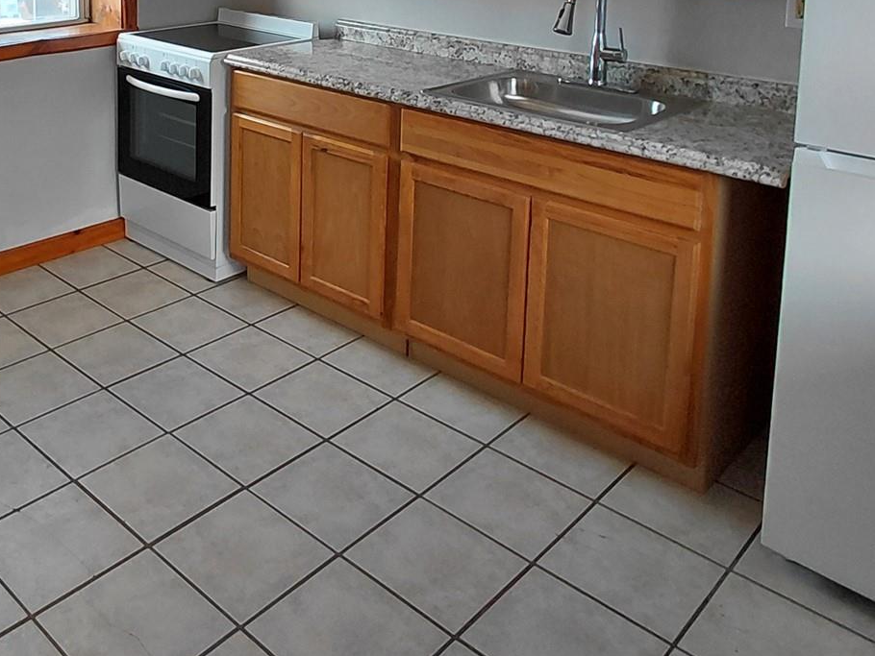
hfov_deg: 49.8
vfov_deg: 35.6
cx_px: 247
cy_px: -11
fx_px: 910
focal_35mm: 36
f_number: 2.2
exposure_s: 1/120
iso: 64
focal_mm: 1.64
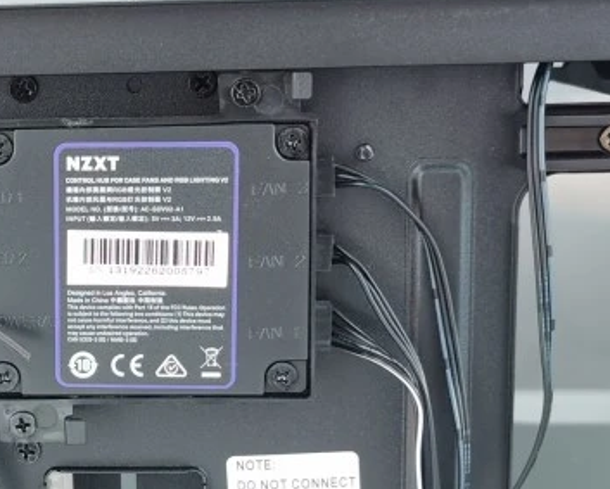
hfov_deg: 19.6
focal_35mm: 95
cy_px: 403
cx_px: 17
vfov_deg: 16.1
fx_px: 1717
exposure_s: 1/50
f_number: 1.6
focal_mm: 5.56
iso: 160
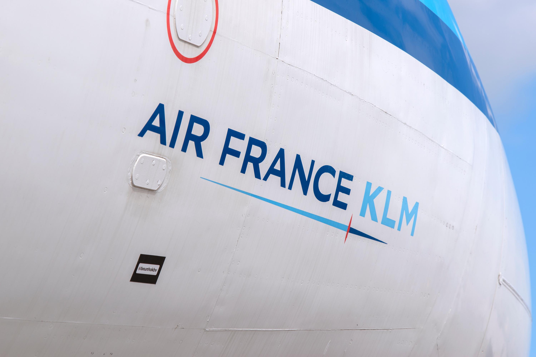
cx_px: 268
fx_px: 4466
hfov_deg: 6.9
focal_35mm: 300
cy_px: 178
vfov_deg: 4.6
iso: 100
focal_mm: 200
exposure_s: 1/400
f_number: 8
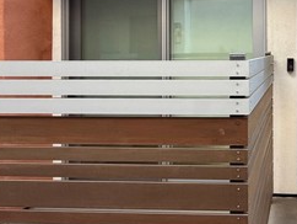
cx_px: 276
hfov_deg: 44.7
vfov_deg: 37.9
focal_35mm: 37
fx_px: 318
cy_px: 59
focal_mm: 2.22
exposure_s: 1/99
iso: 50
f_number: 2.2
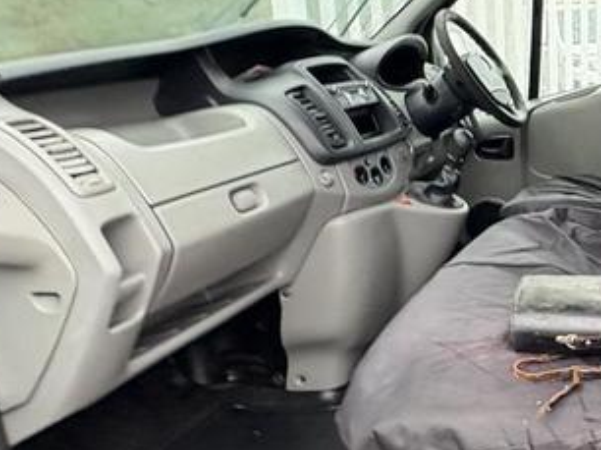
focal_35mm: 41
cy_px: 208
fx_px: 711
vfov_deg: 35.1
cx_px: 630
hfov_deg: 39.2
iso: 250
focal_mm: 2.22
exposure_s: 1/60
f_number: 2.2
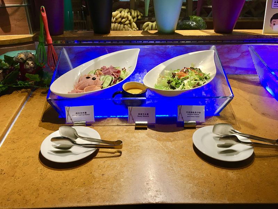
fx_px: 233
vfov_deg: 48.2
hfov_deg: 61.7
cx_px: 139
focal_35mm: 29
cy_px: 104
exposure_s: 1/30
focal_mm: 4.15
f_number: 2.2
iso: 40
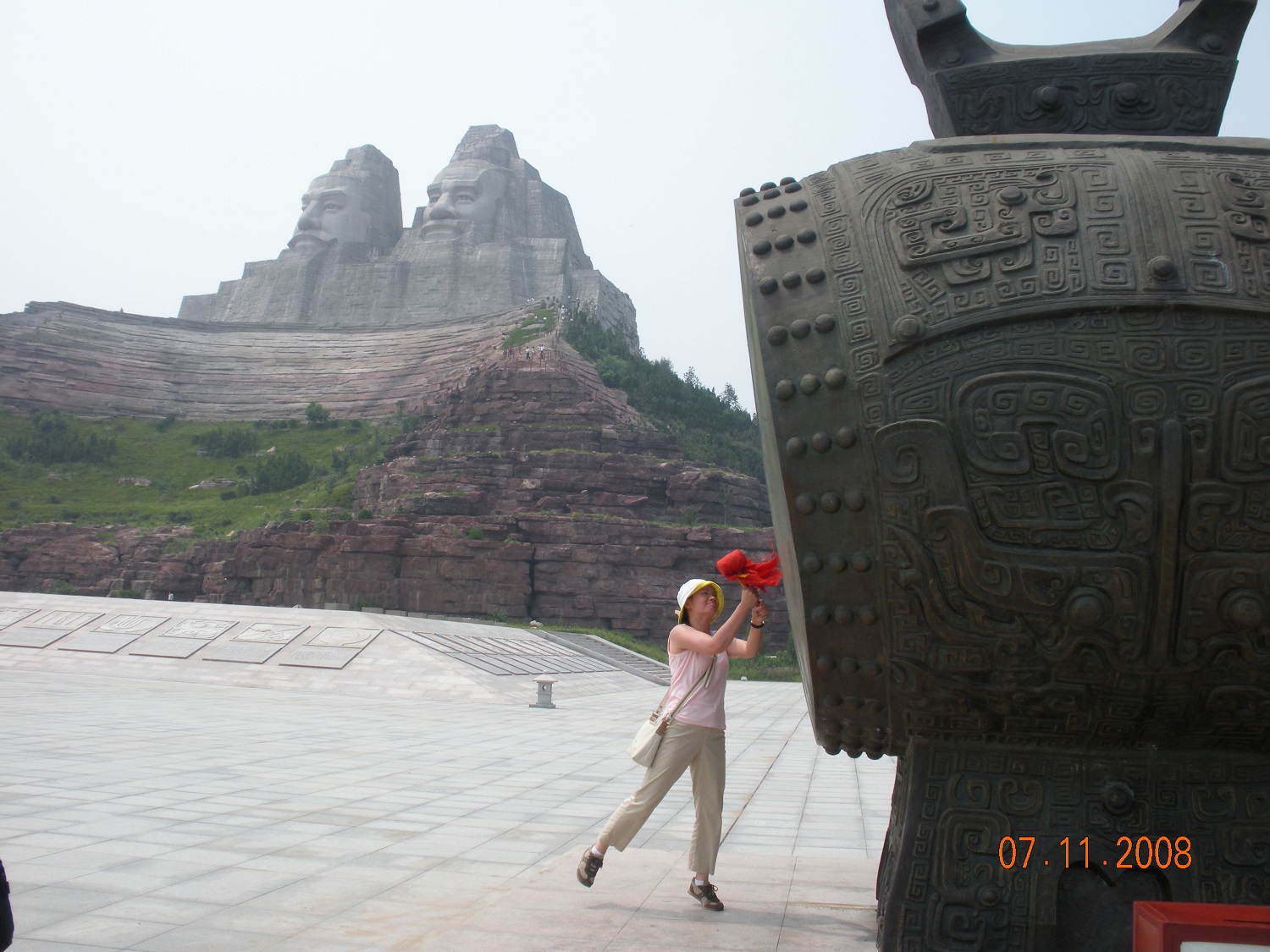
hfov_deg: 51.4
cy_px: 476
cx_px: 635
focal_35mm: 36
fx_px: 1321
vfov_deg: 39.7
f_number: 5.6
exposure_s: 1/387
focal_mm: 6.3
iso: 64
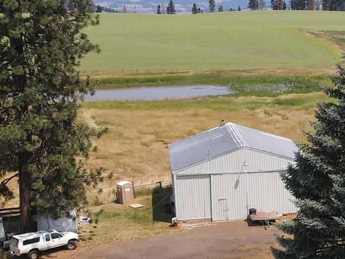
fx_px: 708
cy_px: 197
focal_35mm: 71
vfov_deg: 20.5
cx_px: 357
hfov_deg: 25.8
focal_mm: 4.5
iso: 100
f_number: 2.8
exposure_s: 1/725
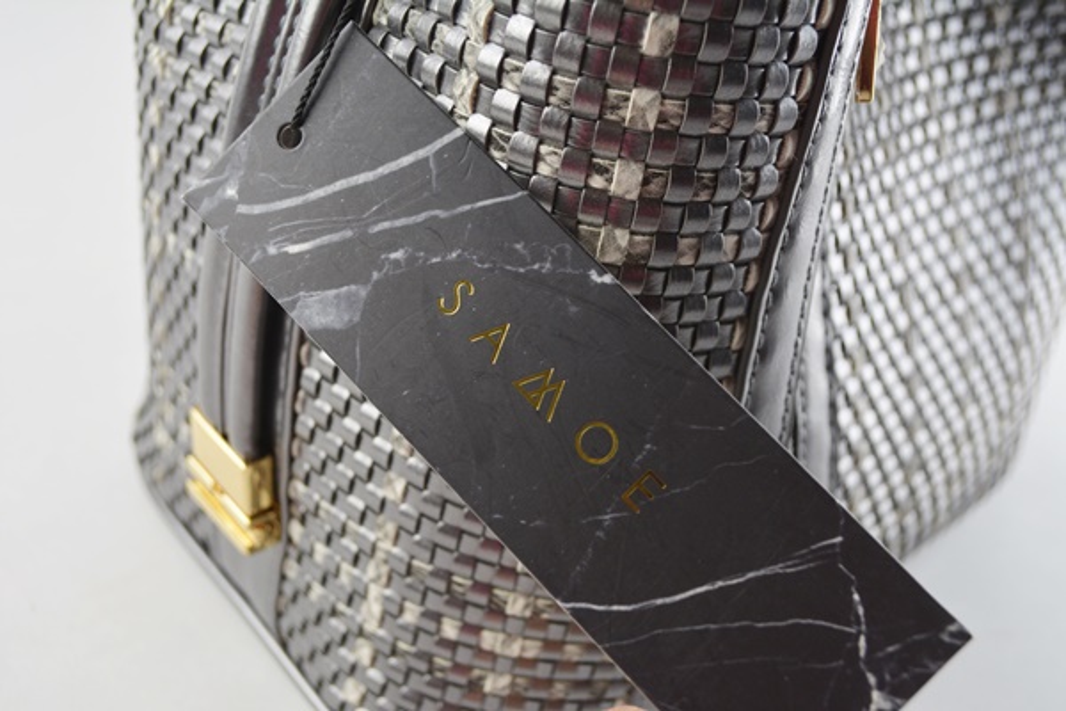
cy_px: 356
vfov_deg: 30.8
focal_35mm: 44
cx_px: 533
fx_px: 1288
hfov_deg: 45.0
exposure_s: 1/125
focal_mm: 29
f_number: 5.6
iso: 320
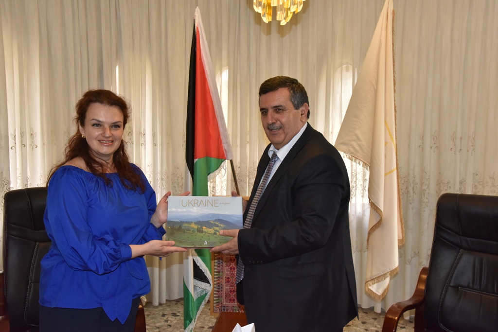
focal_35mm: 40
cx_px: 249
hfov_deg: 48.5
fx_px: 553
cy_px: 166
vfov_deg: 33.4
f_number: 11
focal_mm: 40
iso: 3200
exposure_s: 1/250
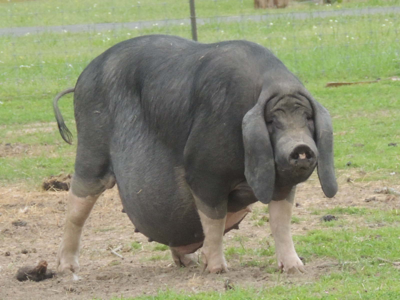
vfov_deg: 5.4
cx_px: 200
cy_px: 150
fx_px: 3178
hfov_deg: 7.2
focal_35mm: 275
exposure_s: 1/500
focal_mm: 49
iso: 360
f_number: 4.7
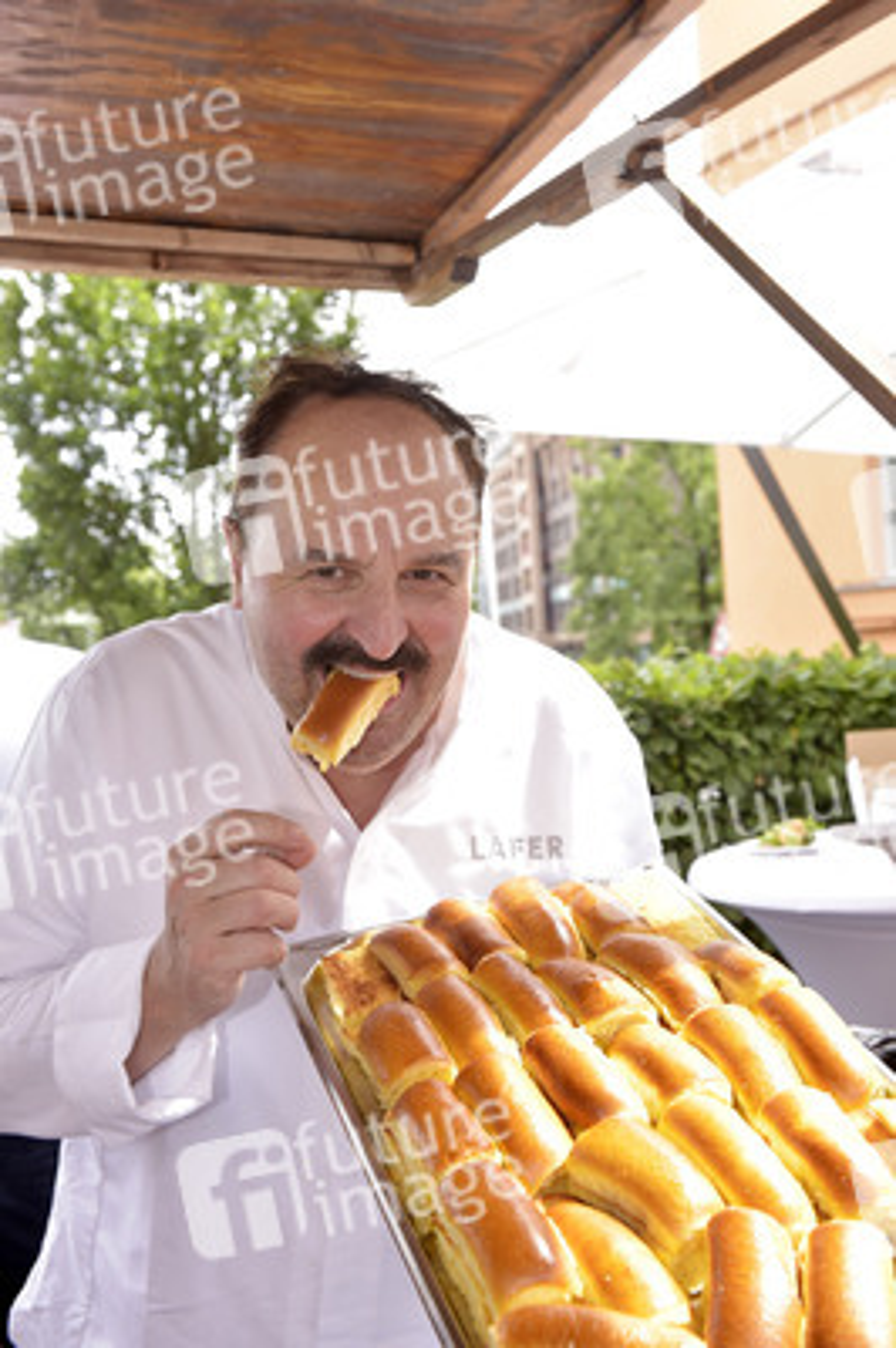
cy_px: 674
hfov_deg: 33.3
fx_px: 1496
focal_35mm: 40
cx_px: 448
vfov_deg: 48.5
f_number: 6.3
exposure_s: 1/200
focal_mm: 40
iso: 400
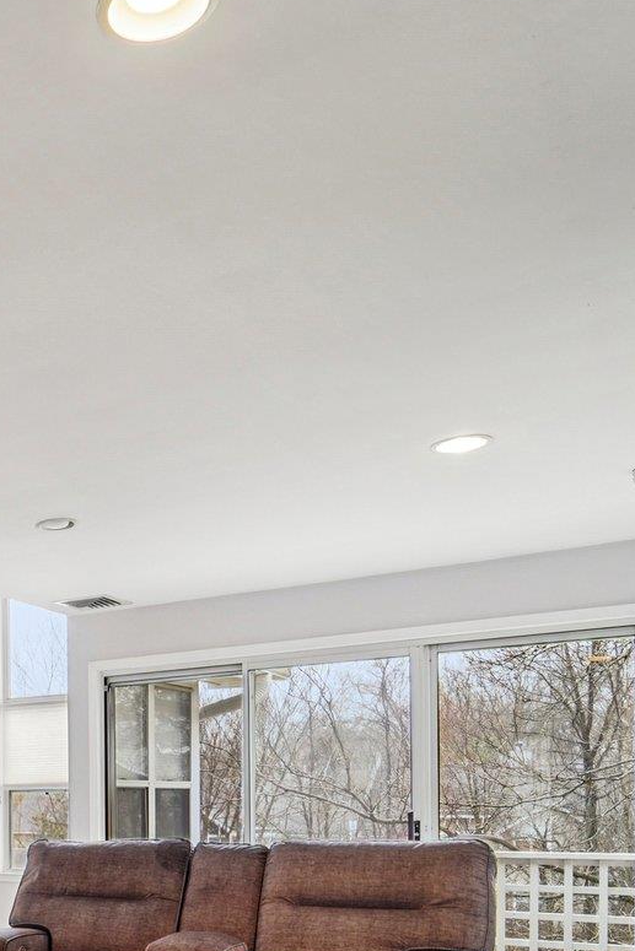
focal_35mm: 37
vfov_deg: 48.1
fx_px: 978
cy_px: 799
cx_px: -188
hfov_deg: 29.2
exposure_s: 1/13
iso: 400
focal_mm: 14
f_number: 8
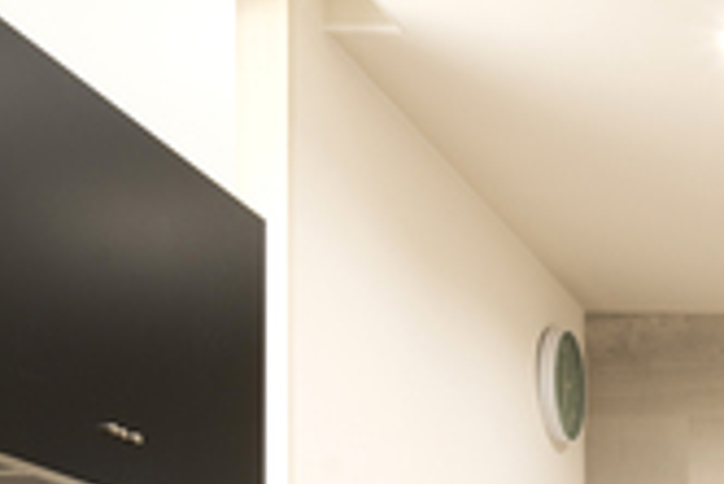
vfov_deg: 15.6
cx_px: 1038
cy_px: 835
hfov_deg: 22.4
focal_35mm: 77
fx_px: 1550
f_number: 11
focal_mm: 20
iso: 100
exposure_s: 1.3
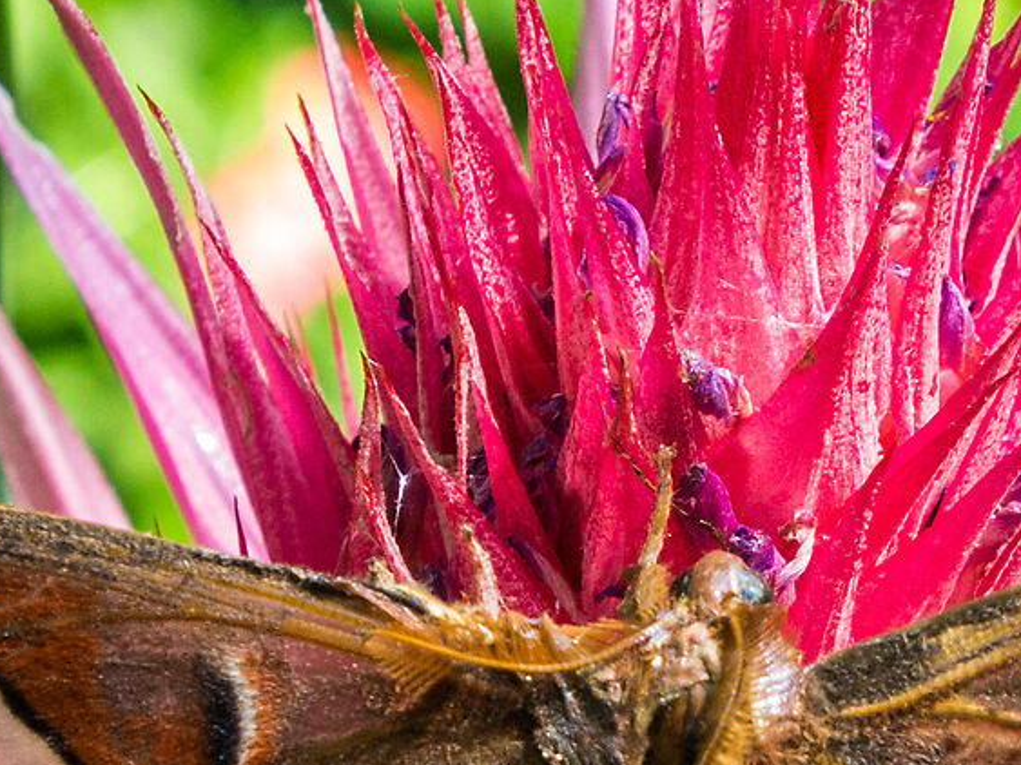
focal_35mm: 307
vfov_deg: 4.8
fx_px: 9053
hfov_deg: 6.5
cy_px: 930
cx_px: 731
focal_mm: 50
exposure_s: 1/250
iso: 800
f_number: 5.6
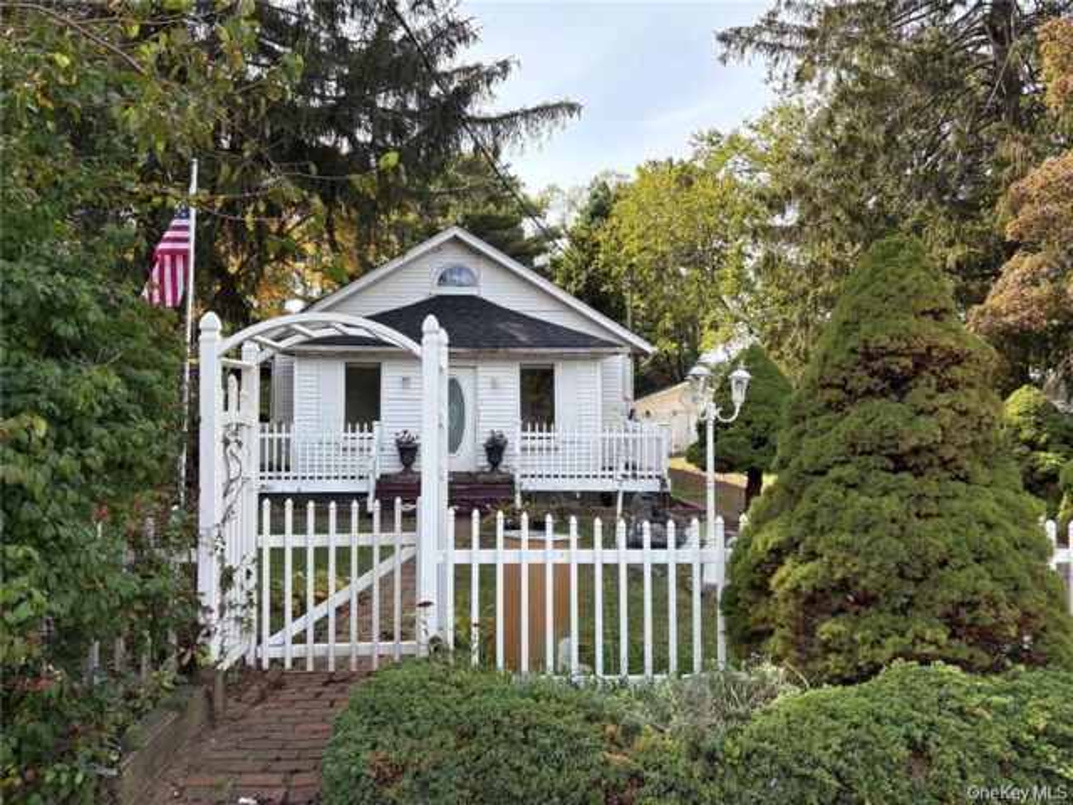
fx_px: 806
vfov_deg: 53.1
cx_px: 536
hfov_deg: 67.3
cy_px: 402
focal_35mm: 26
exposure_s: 1/1032
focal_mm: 5.96
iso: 64
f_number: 1.6
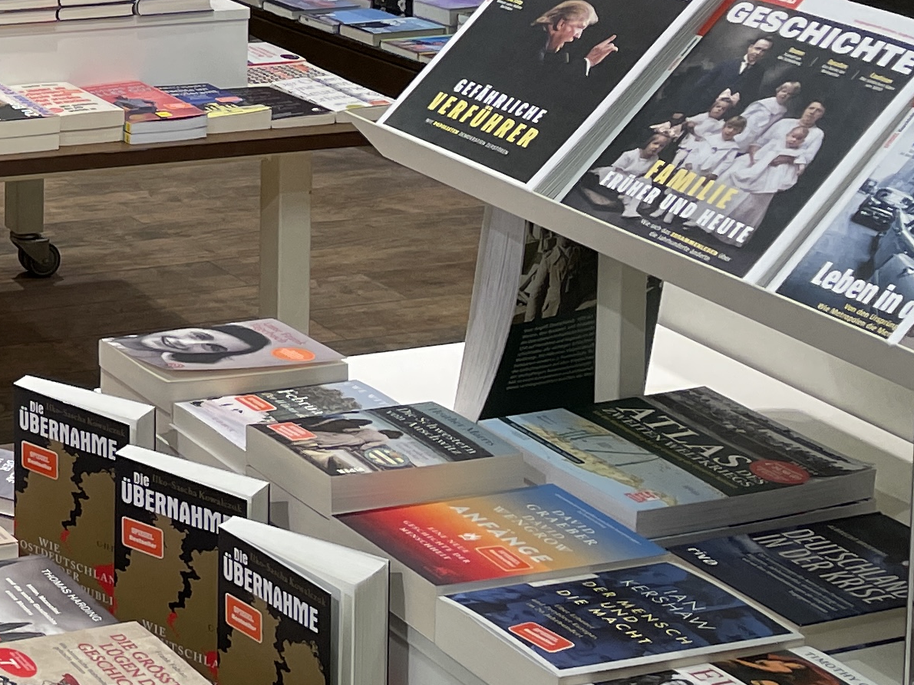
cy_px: -321
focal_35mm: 88
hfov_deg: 19.3
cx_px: -487
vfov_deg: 15.6
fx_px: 2323
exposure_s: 1/100
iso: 40
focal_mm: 4.2
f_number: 1.6
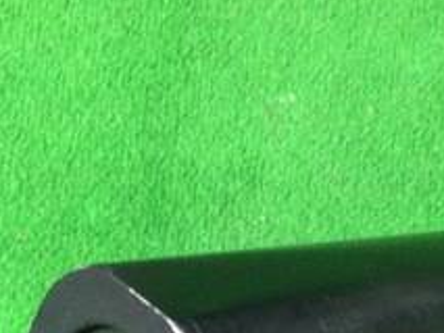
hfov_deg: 21.0
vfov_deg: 15.6
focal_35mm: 93
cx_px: 296
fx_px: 1194
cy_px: 350
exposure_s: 1/24
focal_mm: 3.3
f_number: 2.4
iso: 250
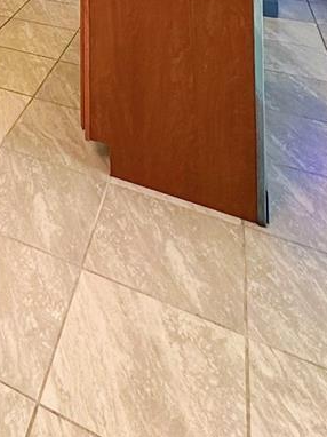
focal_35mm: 44
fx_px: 555
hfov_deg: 27.9
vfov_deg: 28.6
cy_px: -210
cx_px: -83
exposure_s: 1/60
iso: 250
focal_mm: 2.22
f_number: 2.2
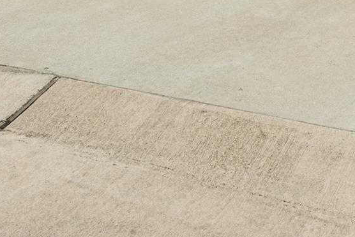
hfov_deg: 26.8
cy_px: -194
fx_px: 701
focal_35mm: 71
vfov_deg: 16.1
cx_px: 356
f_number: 8
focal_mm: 19.3
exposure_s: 1/1000
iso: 320
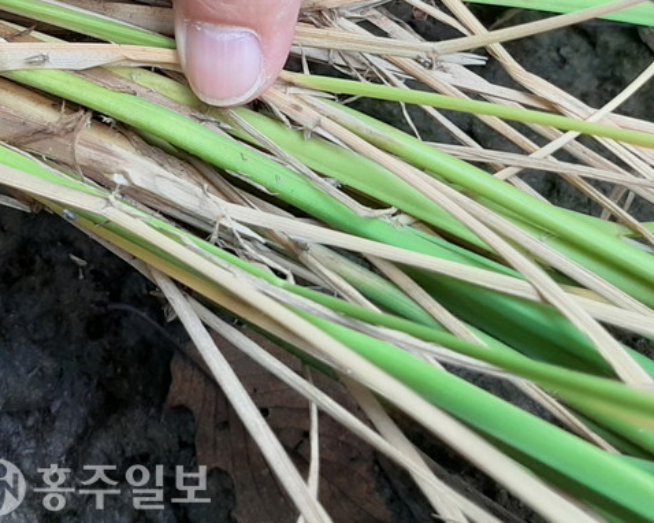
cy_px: 44
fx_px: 987
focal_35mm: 51
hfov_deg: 34.6
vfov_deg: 28.4
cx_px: 67
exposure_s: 1/120
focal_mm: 3.93
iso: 50
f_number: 1.7
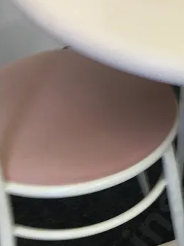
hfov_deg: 16.6
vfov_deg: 21.8
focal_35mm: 88
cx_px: 167
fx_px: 623
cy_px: 212
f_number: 2.2
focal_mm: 4.15
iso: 40
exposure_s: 1/17
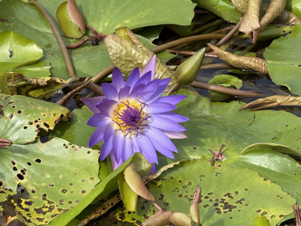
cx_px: 153
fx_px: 1070
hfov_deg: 16.0
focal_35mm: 123
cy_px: 113
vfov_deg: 12.0
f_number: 2.8
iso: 50
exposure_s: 1/1033
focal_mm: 15.66
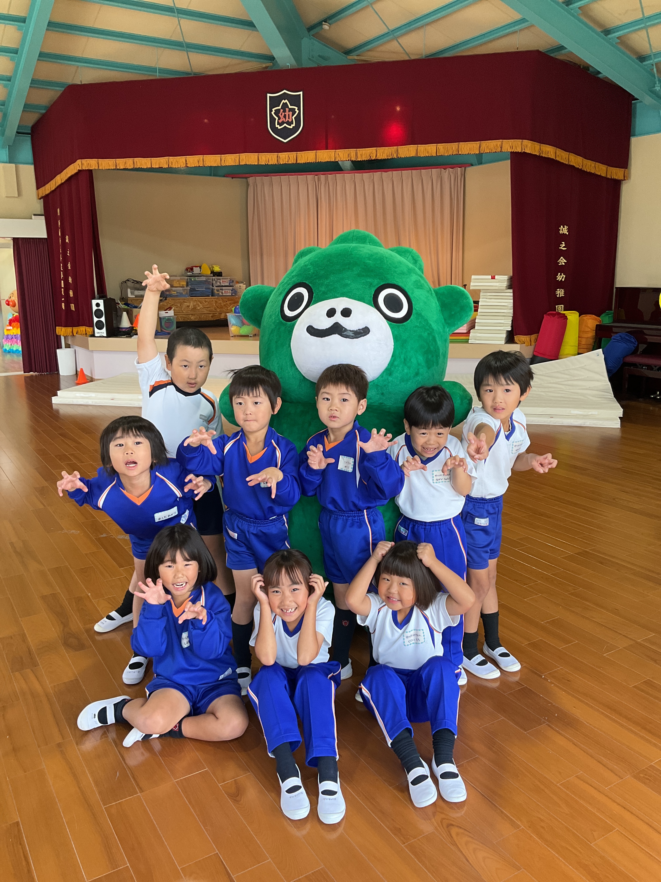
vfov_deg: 61.7
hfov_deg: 48.2
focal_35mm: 29
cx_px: 330
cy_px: 441
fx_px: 738
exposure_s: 1/100
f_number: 1.8
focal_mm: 3
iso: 64
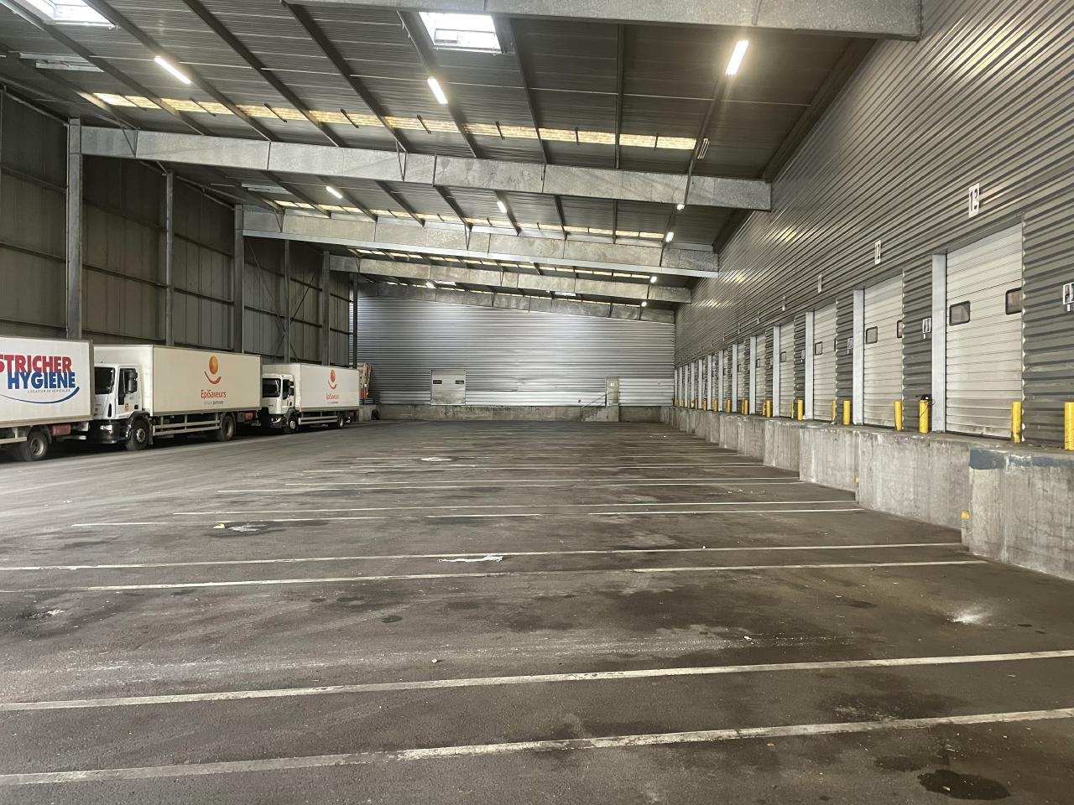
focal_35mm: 26
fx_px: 807
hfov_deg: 67.3
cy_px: 402
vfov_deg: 53.1
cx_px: 537
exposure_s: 1/50
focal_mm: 4.2
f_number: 1.6
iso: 250
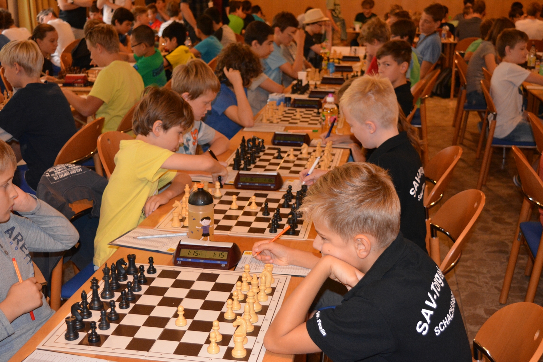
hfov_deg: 42.3
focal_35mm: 46
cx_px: 272
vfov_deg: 28.9
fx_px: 701
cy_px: 181
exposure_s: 1/60
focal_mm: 31
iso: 2200
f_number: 4.2
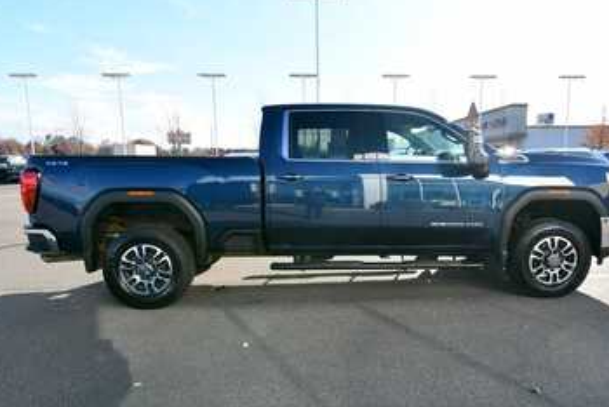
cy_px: 224
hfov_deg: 73.5
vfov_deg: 53.1
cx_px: 336
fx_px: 406
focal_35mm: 24
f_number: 8
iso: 200
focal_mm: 14
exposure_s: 1/250
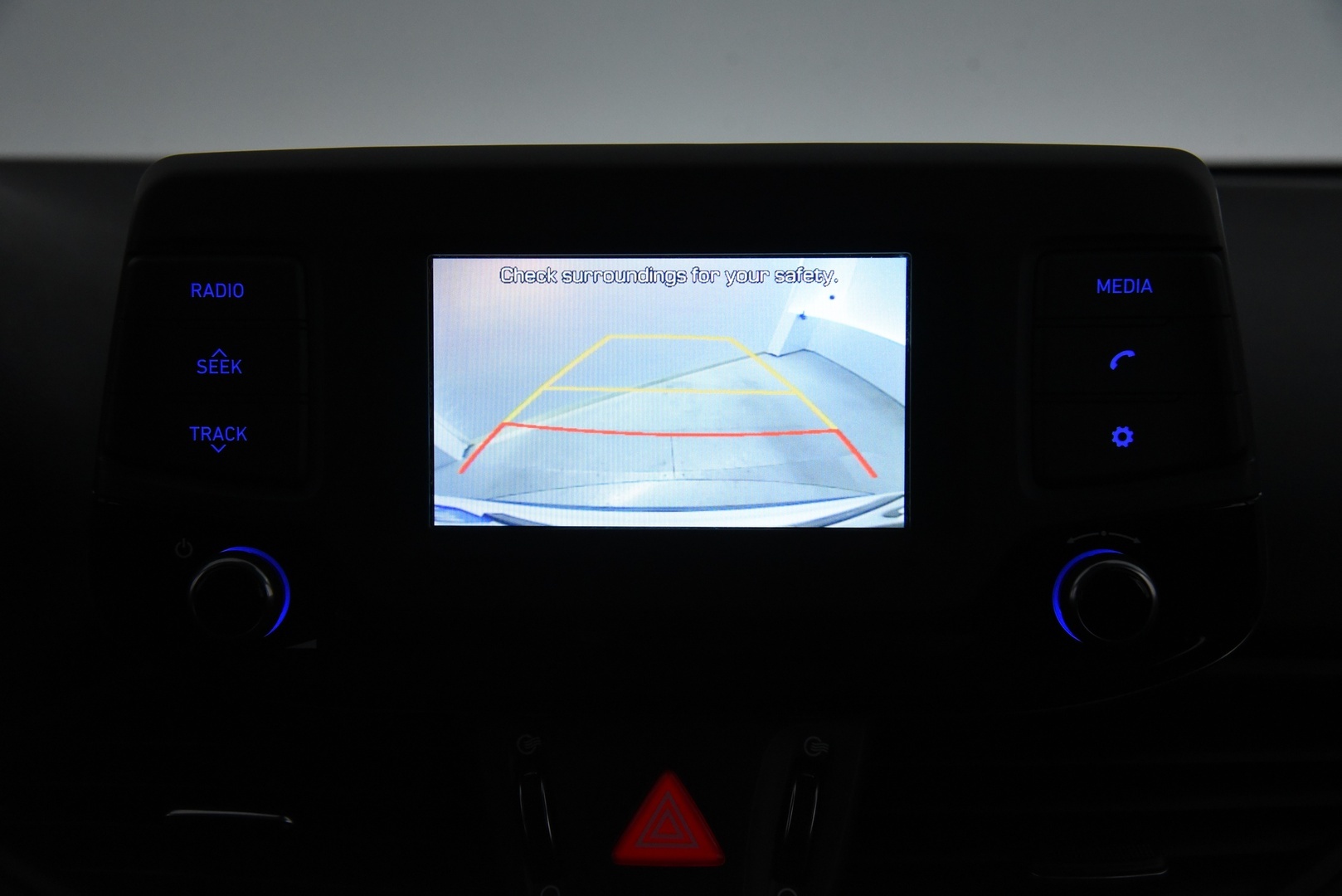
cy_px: 448
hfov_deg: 42.7
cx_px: 671
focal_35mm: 46
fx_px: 1715
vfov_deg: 29.3
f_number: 5.6
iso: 4000
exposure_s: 1/320
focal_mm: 46
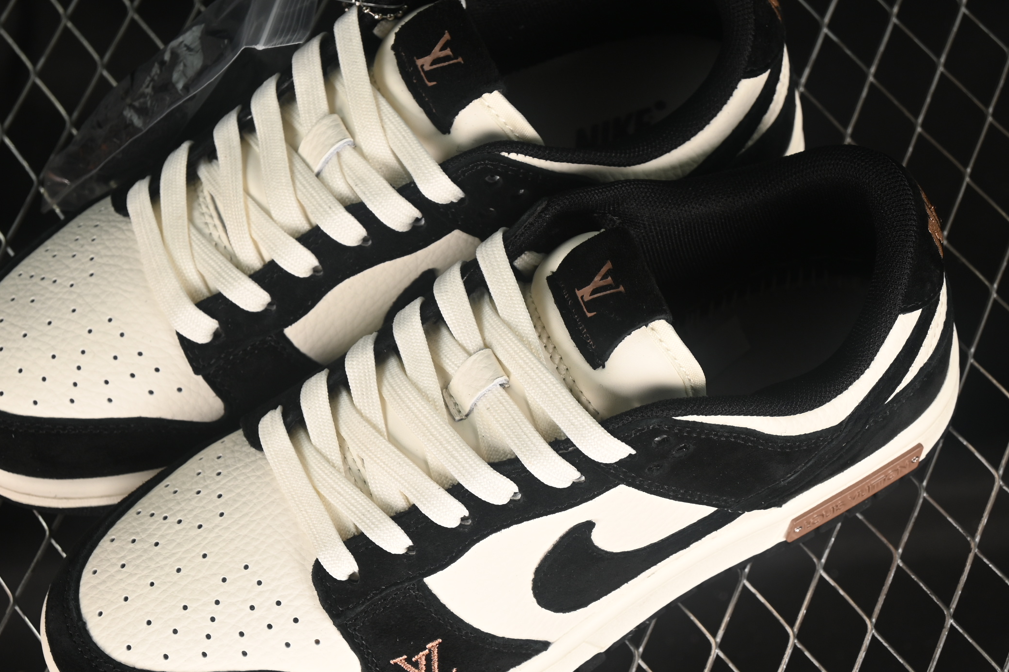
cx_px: 461
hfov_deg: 20.4
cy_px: 366
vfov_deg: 13.7
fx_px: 2803
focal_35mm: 100
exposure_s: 1/60
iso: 160
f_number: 6.3
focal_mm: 50
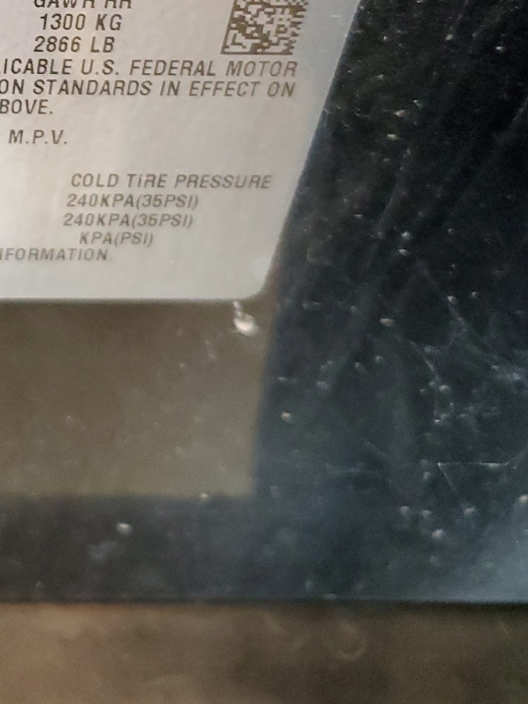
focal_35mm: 60
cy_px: 8
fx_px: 1220
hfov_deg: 22.7
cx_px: -78
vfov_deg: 30.1
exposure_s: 1/60.2
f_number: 1.5
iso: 407
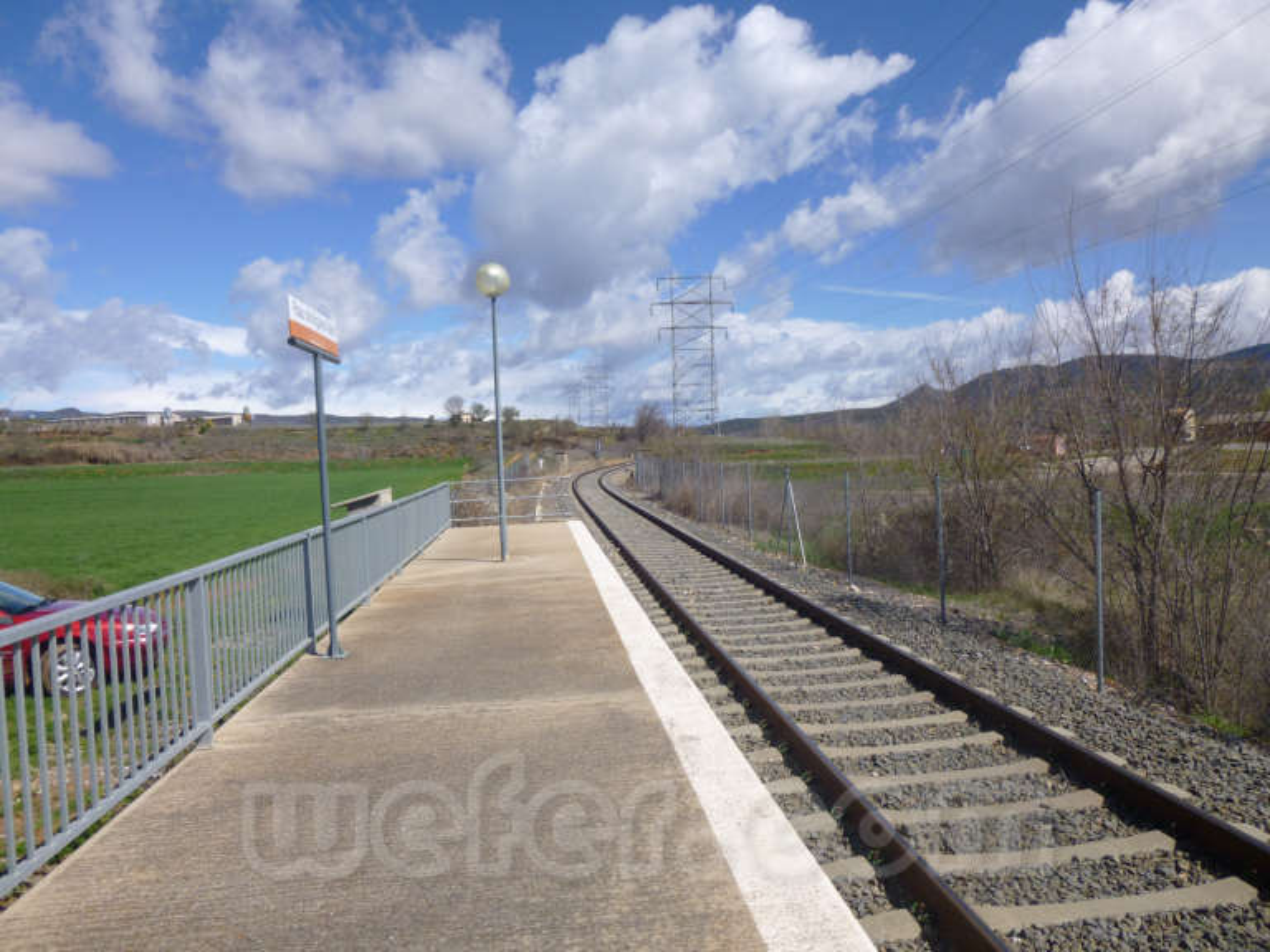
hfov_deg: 69.4
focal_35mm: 25
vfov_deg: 54.9
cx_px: 635
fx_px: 917
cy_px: 476
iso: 100
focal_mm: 4.5
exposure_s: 1/200
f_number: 9
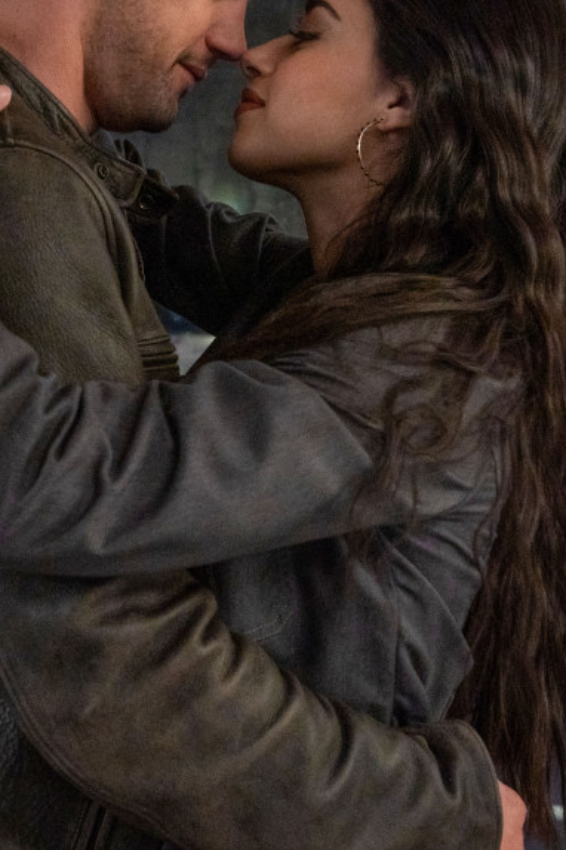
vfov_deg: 29.9
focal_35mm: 67
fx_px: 1580
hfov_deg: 19.9
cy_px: 310
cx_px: 52
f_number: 5
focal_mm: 32
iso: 6400
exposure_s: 1/160
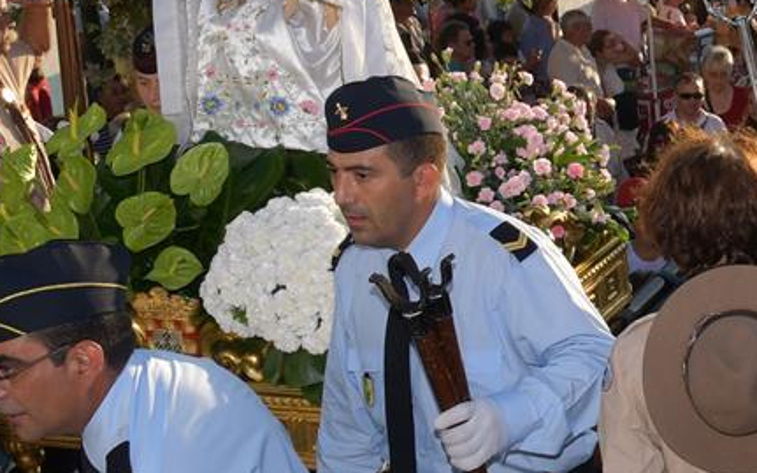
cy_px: 164
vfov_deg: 14.2
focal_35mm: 92
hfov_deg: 19.6
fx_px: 1897
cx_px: 1145
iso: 250
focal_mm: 16
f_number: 9
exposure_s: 1/400
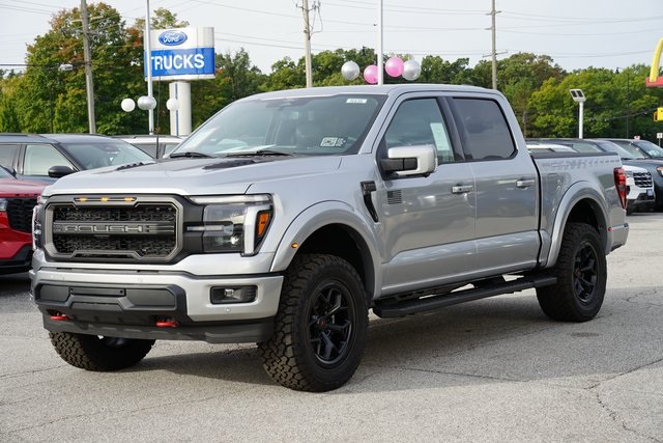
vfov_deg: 20.6
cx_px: 332
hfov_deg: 30.5
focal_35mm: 66
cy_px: 222
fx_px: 1216
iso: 100
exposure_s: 1/100
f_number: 9
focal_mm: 66
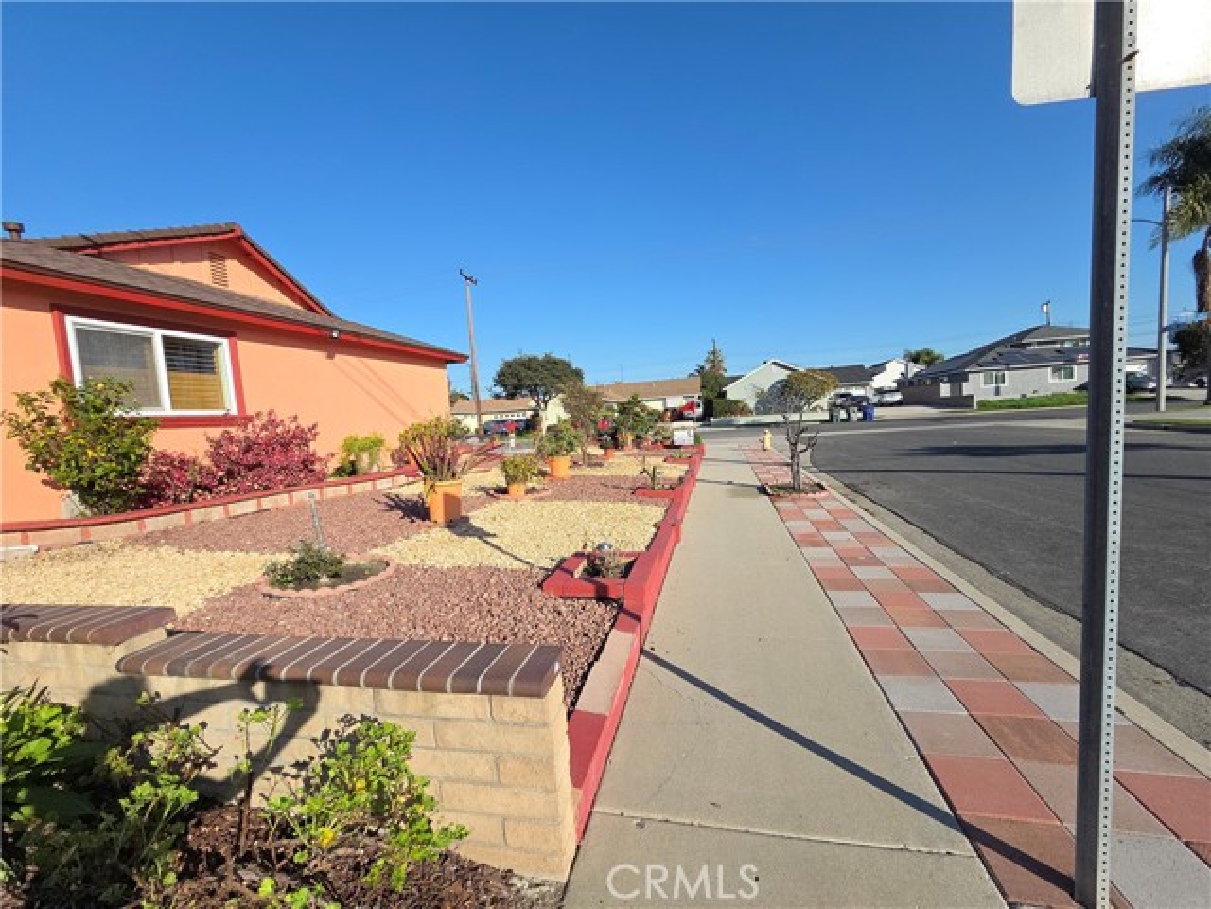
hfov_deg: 106.2
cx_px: 606
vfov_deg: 89.9
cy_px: 454
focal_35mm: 13
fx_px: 455
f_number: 2.2
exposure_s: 1/1884
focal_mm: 2.2
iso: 50
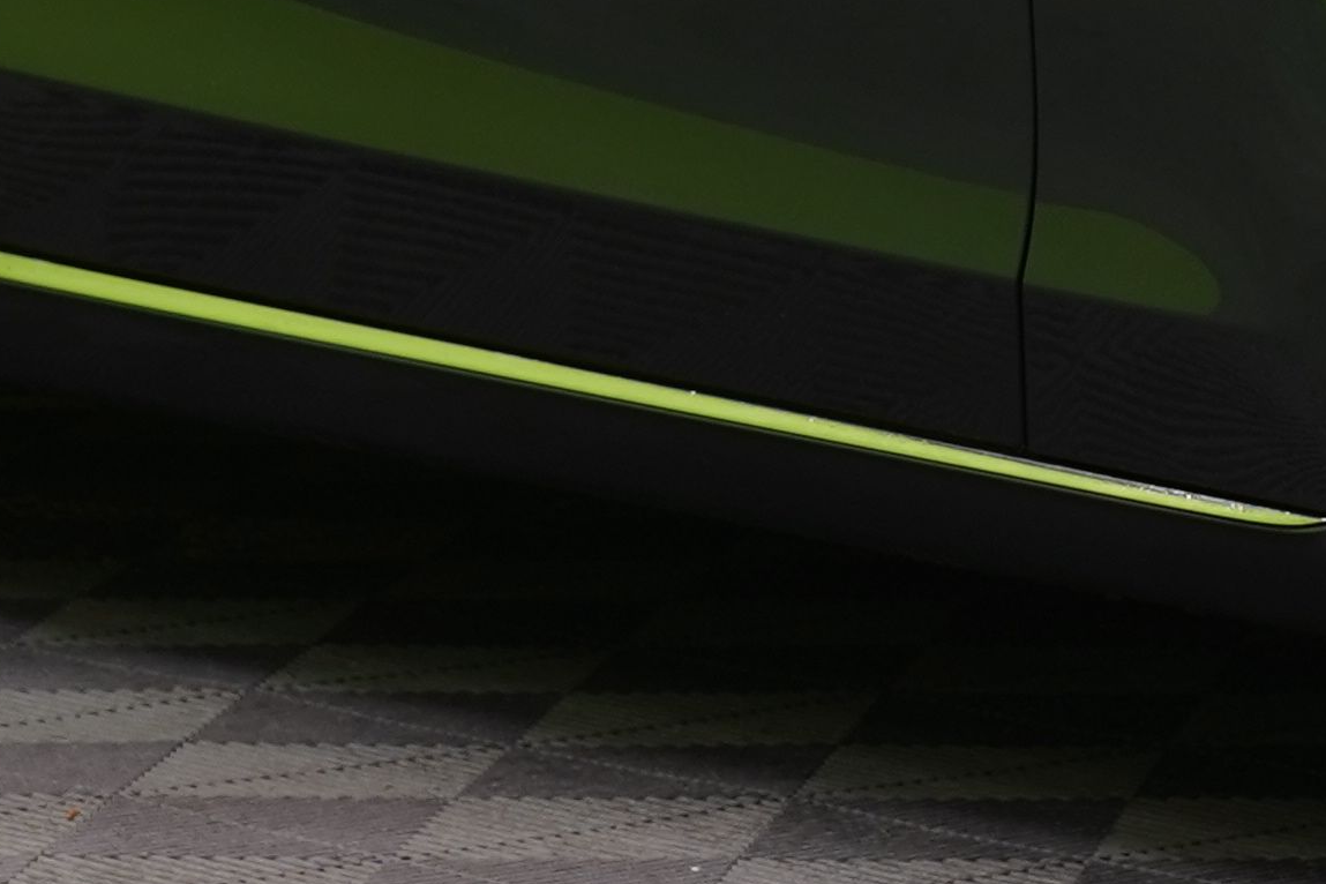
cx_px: 1765
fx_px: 9613
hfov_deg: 7.8
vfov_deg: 5.2
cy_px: -580
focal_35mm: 261
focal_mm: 50
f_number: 5
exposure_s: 1/30
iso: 400
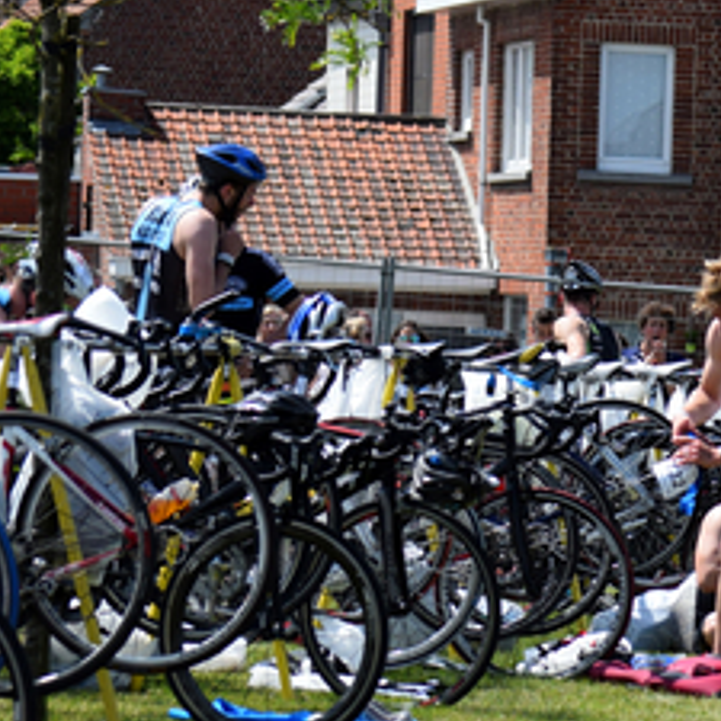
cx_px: 916
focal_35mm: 245
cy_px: 477
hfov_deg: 7.1
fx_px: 5773
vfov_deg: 7.1
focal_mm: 72
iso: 400
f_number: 6.3
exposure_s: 1/1600
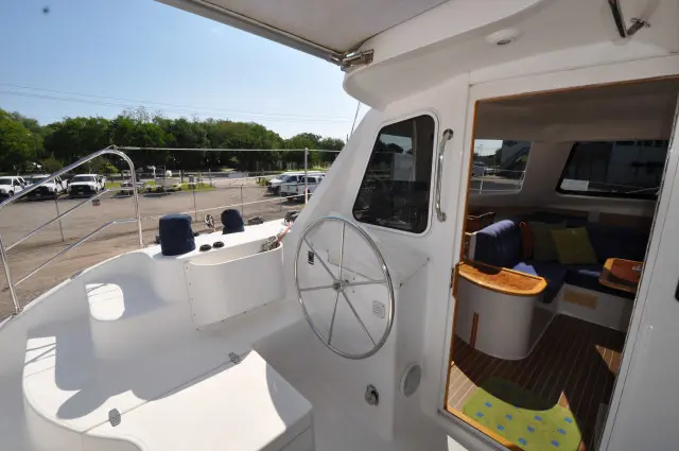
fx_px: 283
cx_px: 340
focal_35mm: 15
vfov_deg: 77.2
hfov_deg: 100.5
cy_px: 226
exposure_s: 1/200
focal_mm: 10
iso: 200
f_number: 13
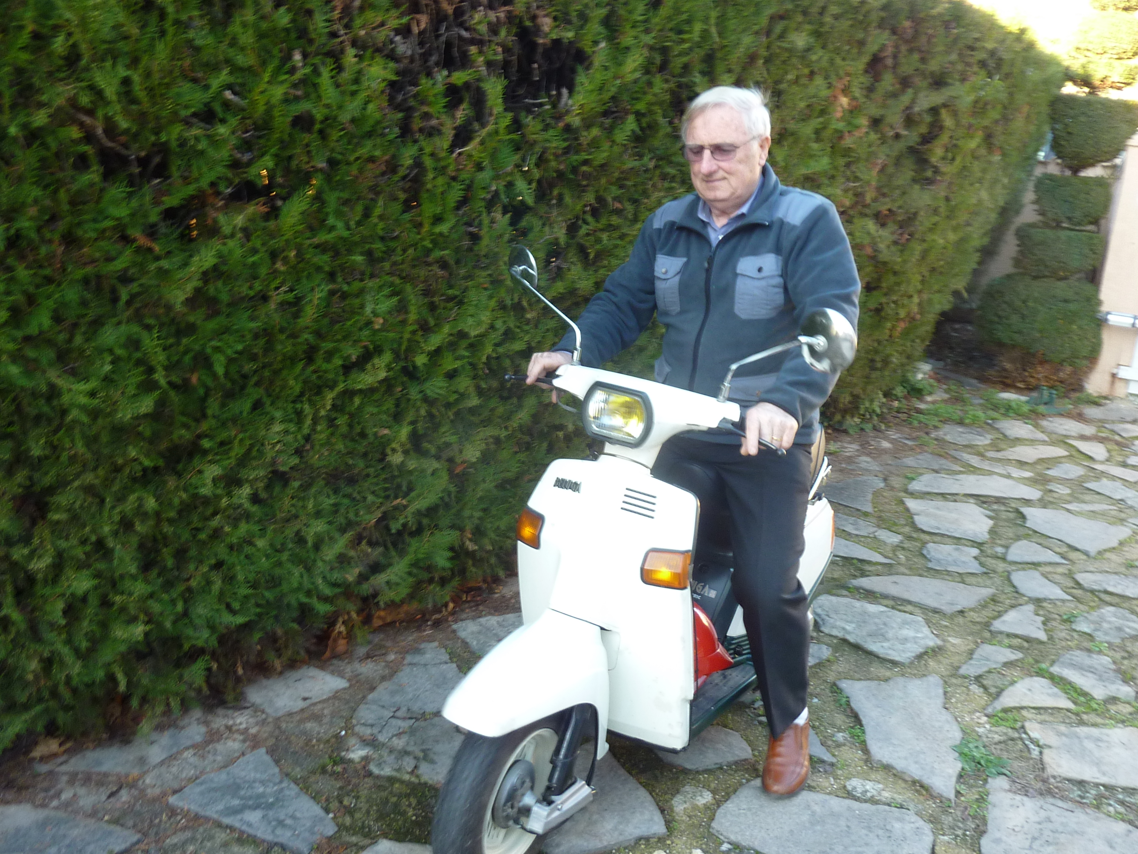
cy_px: 427
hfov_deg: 60.0
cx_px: 569
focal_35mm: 30
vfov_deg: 46.8
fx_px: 986
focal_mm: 4.1
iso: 125
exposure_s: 1/30
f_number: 3.3
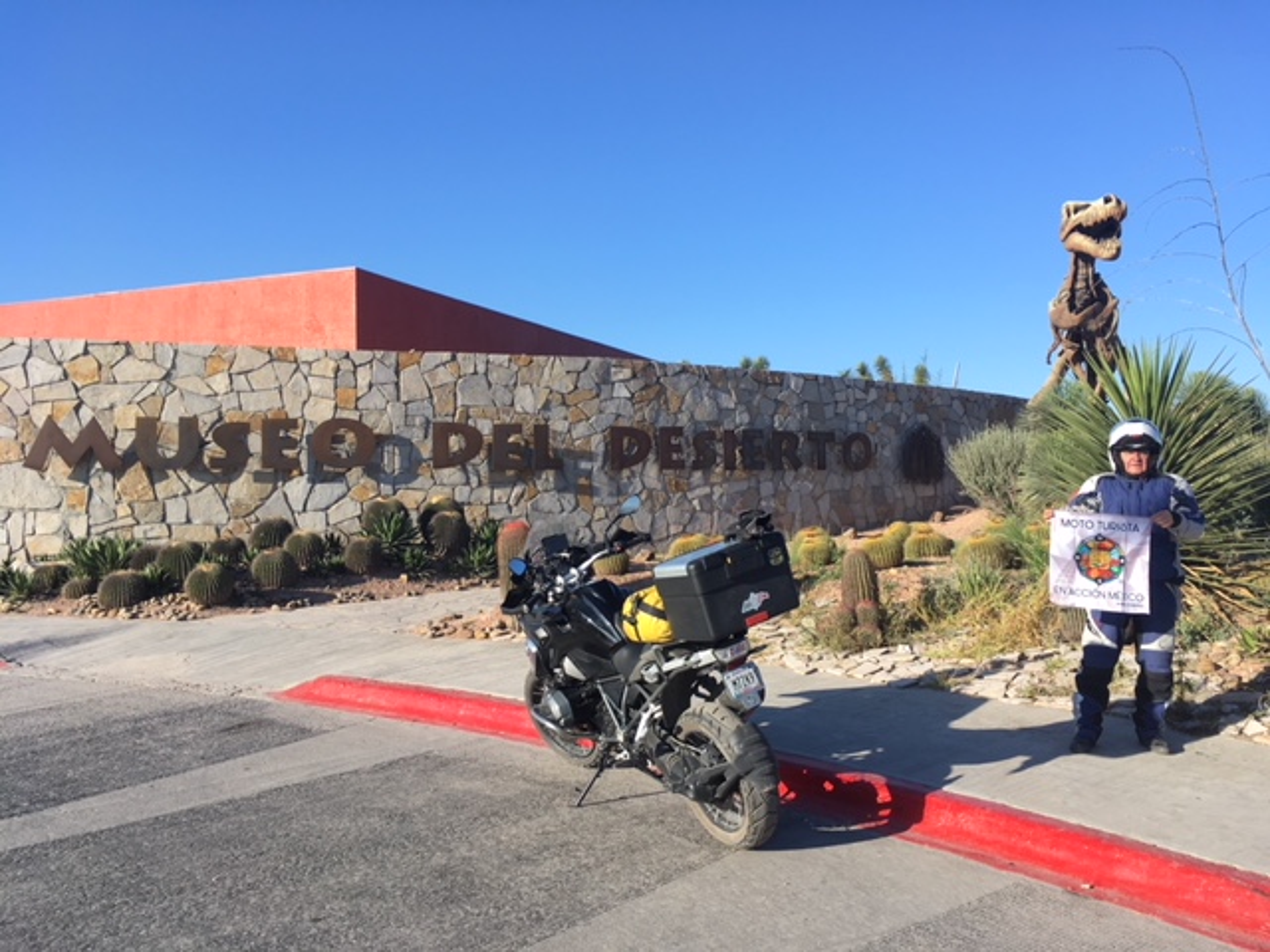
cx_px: 635
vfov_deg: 48.2
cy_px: 476
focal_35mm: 29
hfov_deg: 61.7
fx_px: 1064
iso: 25
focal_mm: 4.15
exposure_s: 1/739
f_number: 2.2
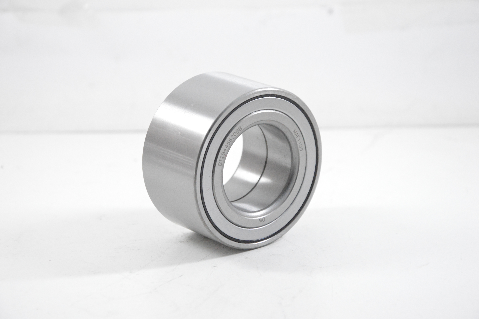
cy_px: 160
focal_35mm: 128
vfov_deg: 10.7
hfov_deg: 16.1
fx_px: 1695
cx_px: 240
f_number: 7.1
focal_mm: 85
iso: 3200
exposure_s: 1/100
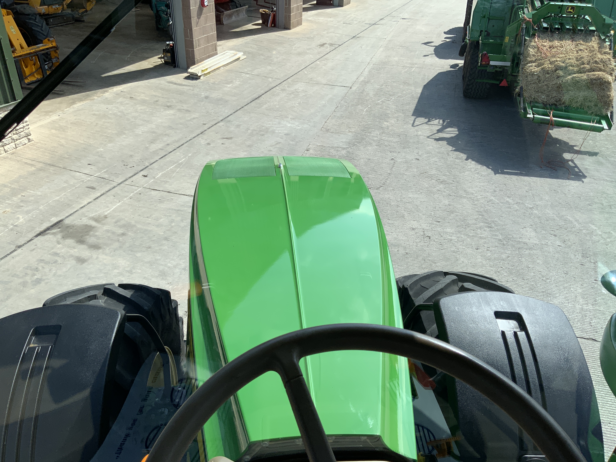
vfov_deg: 48.2
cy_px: 231
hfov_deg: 61.7
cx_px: 308
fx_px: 516
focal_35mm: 29
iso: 16
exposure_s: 1/1015
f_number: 1.8
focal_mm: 3
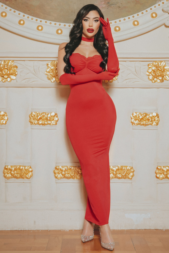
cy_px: 105
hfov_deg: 20.0
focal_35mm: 68
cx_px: 91
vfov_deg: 29.6
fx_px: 478
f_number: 9
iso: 800
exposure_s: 1/125
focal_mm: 52
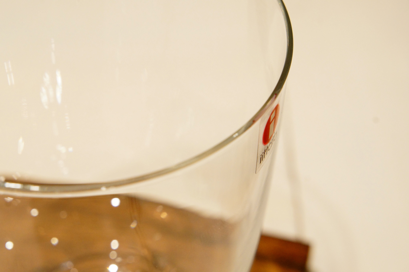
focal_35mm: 82
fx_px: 936
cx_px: 204
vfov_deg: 16.5
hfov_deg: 24.6
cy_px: 136
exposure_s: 1/125
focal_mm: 55
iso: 1600
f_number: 9
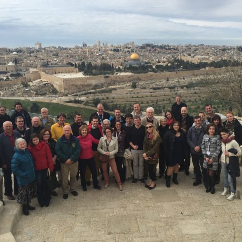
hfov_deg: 47.2
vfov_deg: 47.2
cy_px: 119
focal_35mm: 35
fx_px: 277
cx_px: 124
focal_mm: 4.15
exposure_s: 1/2326
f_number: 2.2
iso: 32
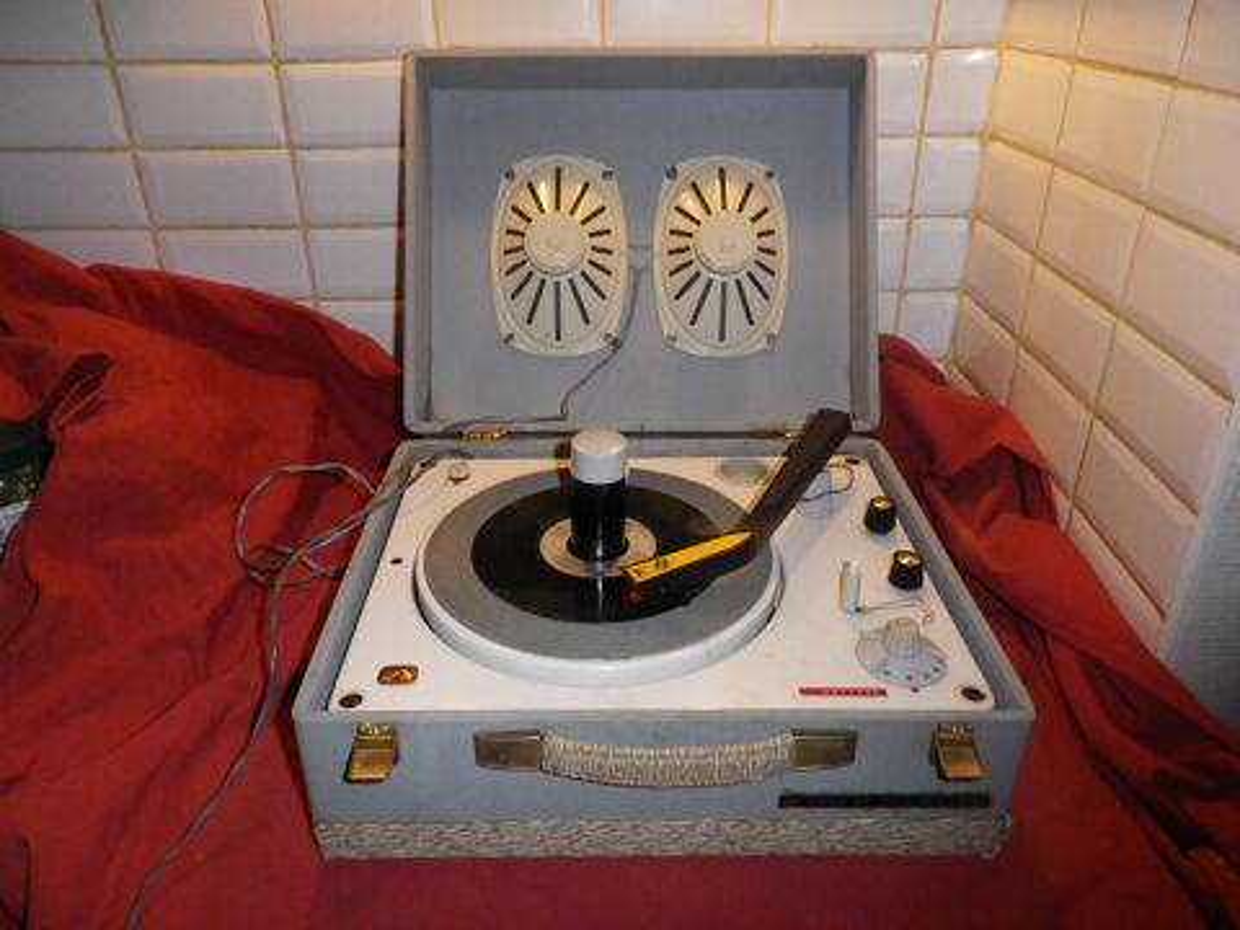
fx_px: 896
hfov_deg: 69.4
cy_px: 465
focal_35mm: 25
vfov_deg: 54.9
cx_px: 620
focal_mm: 4.5
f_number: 3.5
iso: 400
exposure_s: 1/50
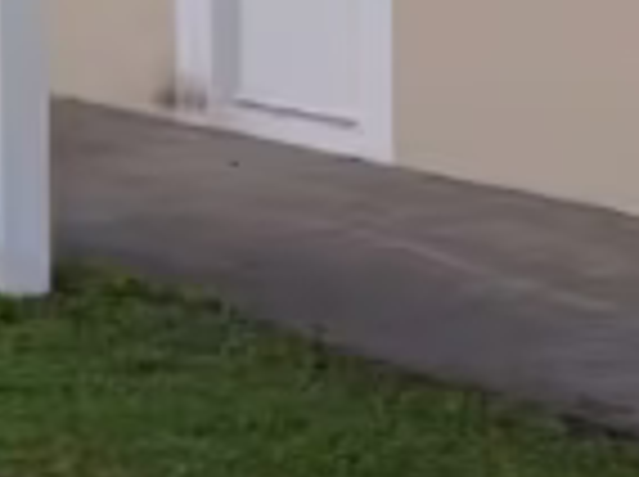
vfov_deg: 4.9
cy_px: -378
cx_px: 328
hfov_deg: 6.6
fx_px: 5510
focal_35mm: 299
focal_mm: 43
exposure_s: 1/80
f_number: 16
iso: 5000
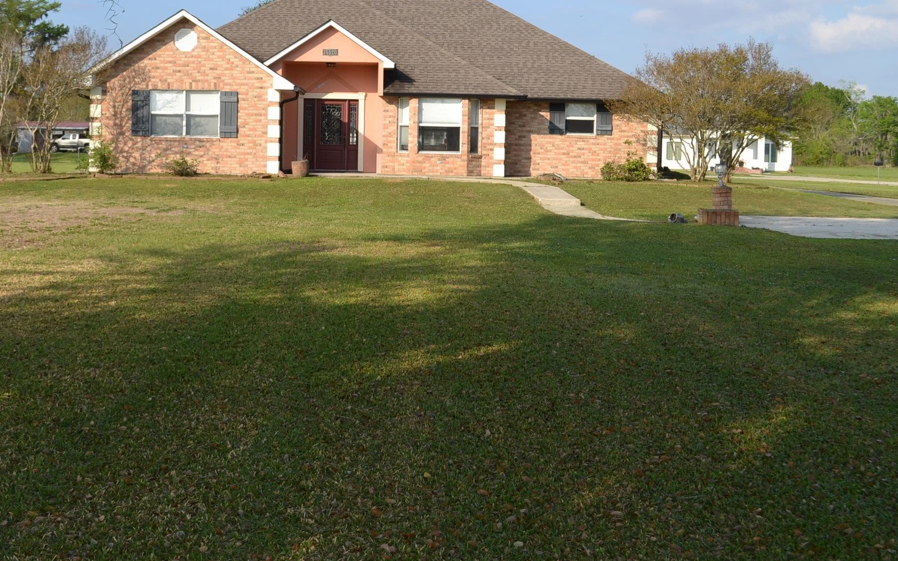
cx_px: 356
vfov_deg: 28.3
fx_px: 1101
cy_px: 163
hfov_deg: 44.1
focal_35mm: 45
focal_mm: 22
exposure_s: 1/200
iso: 100
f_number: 7.1
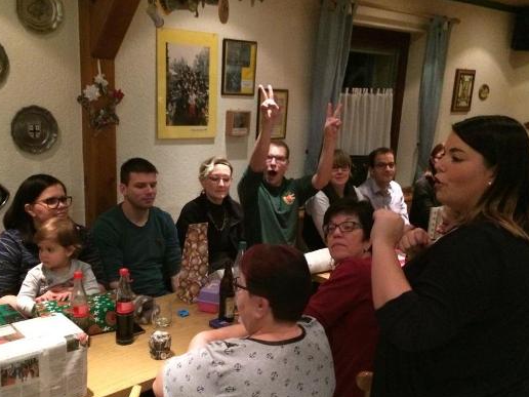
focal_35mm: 36
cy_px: 229
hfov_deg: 51.3
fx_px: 550
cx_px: 238
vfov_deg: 39.6
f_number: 2.2
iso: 500
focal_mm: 4.15
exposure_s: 1/17
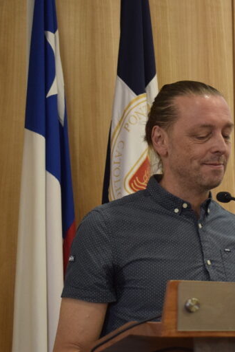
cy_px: 191
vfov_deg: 21.9
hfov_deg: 14.6
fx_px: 911
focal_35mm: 93
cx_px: 194
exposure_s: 1/60
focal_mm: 31
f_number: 4.2
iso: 1250
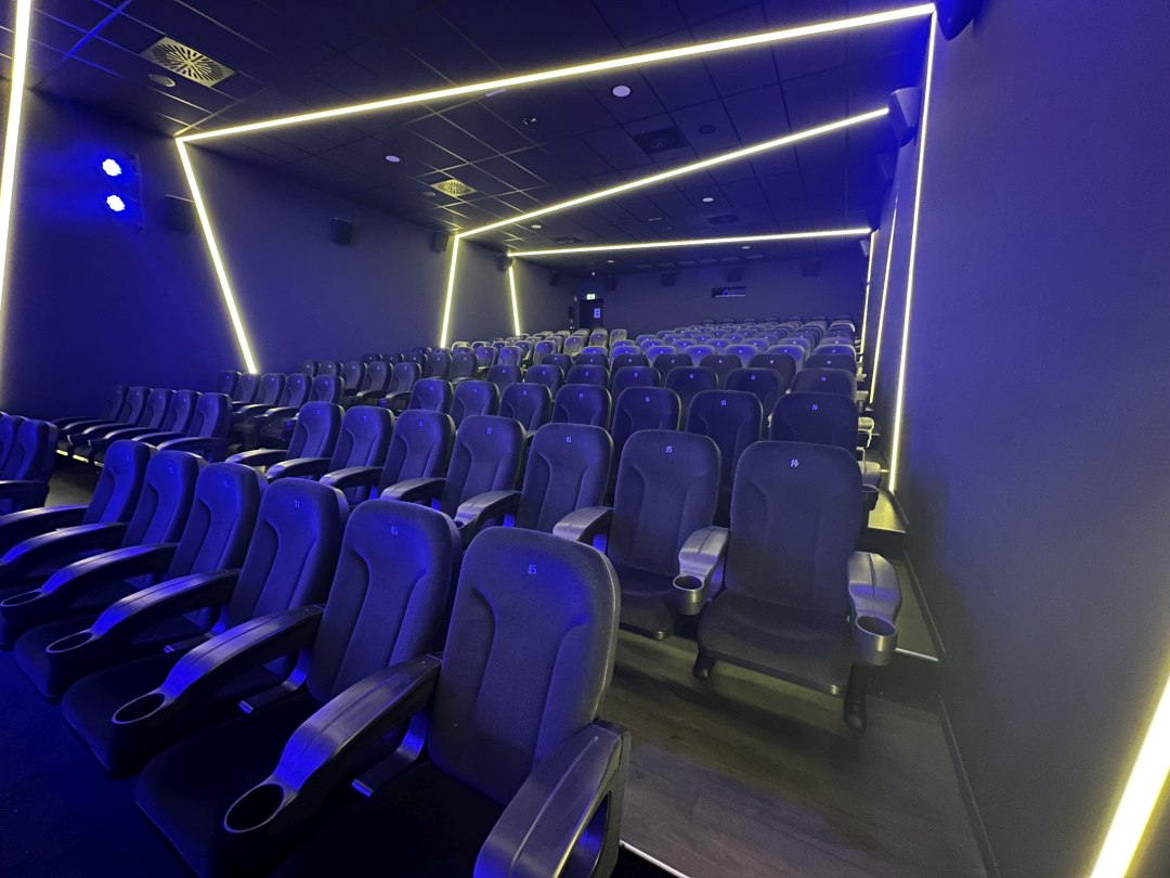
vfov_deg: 85.7
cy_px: 439
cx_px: 585
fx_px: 473
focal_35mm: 14
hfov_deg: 102.1
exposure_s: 1/10
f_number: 2.2
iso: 1000
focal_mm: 2.22
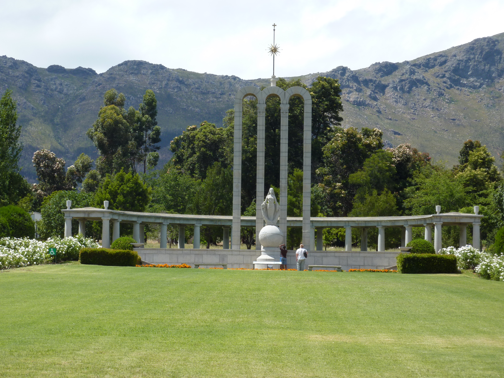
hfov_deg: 18.9
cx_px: 252
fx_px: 1514
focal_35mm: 104
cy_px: 189
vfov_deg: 14.2
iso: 80
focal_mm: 17
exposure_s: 1/500
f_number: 5
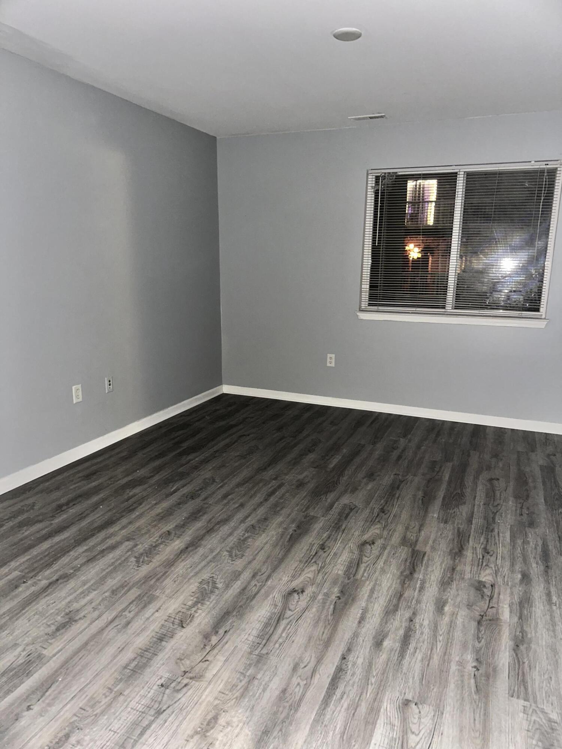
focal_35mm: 24
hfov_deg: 56.8
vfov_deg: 71.6
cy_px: 374
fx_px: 520
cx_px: 281
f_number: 1.78
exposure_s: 1/4
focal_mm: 6.86
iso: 400
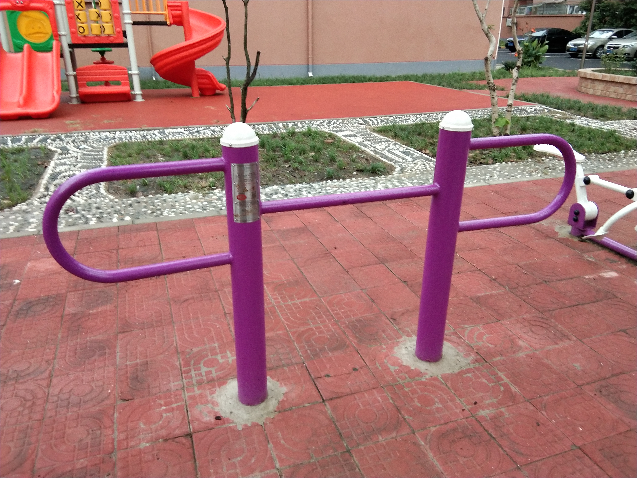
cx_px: 318
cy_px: 239
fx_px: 570
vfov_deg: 45.4
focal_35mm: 31
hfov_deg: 58.4
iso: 500
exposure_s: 1/33.3
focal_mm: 3.69
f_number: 2.2
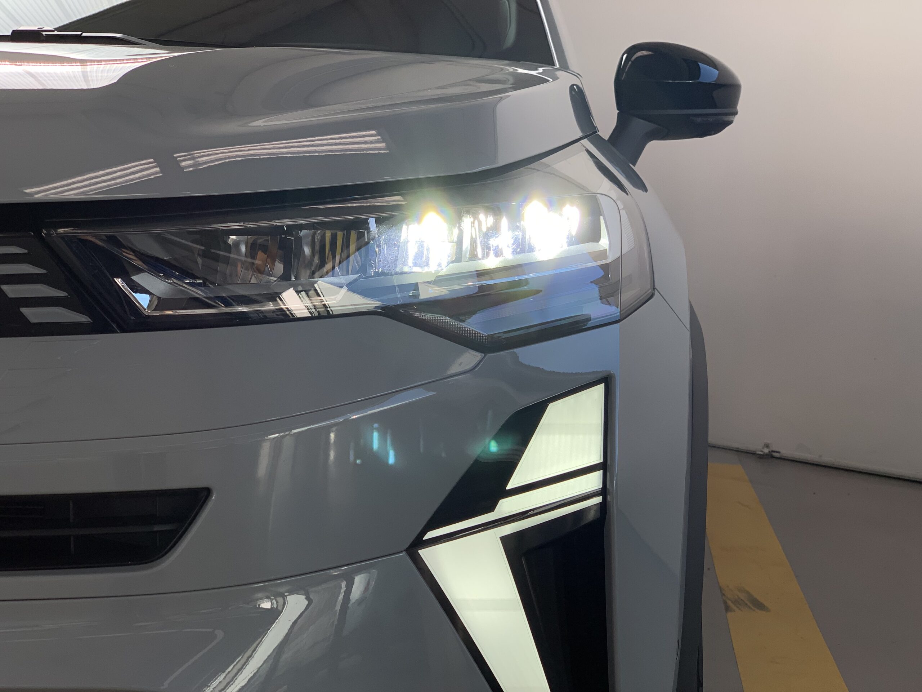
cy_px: 346
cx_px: 461
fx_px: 1385
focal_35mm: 52
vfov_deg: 28.0
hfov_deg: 36.8
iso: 16
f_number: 2.4
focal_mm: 6
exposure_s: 1/516
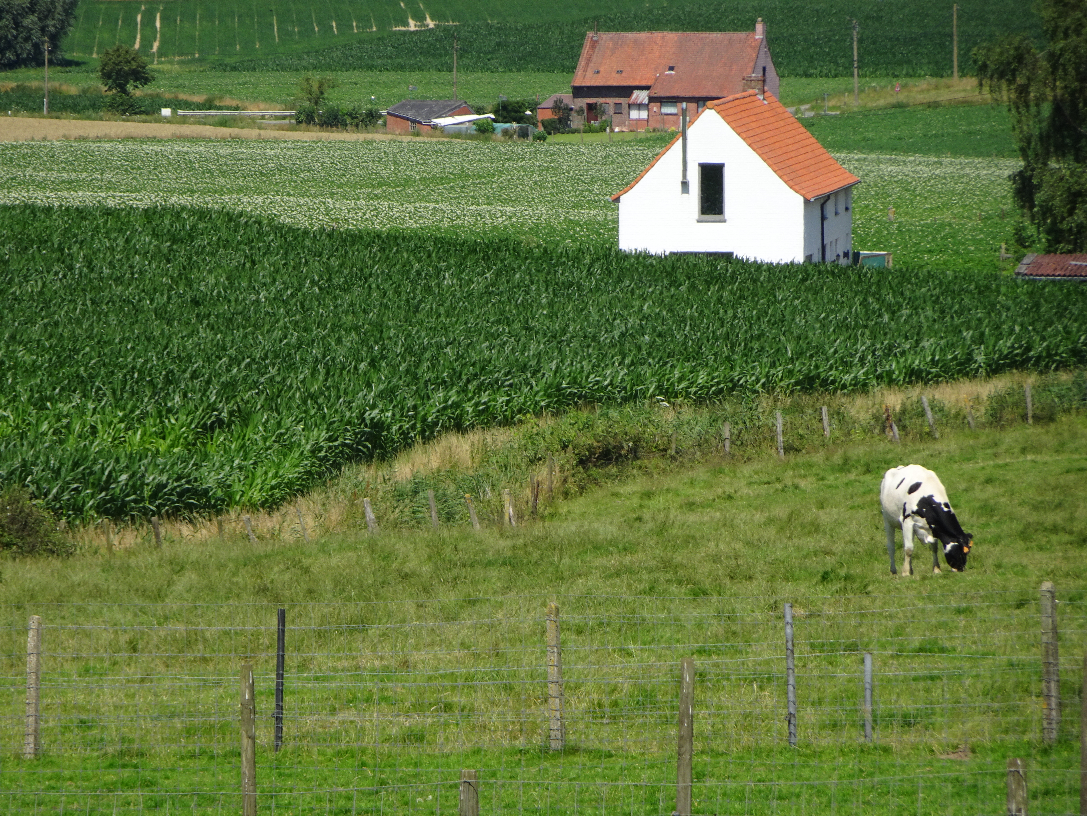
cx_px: 544
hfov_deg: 6.6
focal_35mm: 300
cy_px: 408
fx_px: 9420
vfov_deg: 5.0
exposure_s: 1/320
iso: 80
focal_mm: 51.19
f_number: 6.3
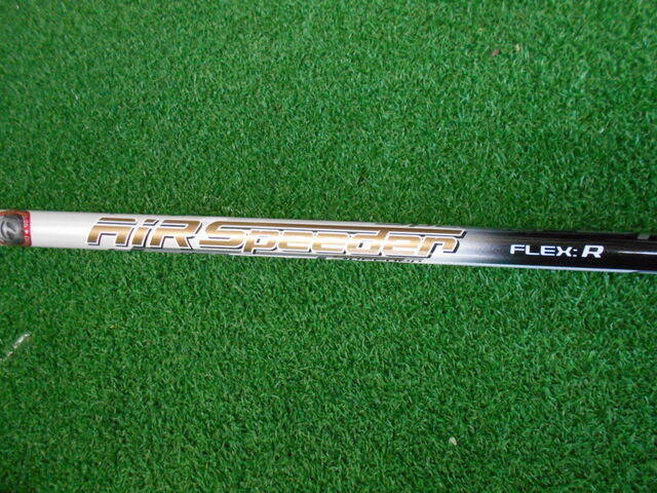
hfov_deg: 67.3
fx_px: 493
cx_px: 328
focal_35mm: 26
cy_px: 246
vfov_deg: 53.1
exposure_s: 1/50
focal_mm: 4.6
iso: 800
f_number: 3.2
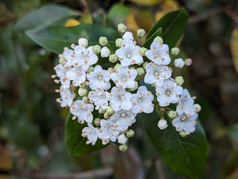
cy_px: 90
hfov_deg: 38.9
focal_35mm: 49
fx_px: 337
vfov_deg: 29.7
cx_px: 121
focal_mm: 6.81
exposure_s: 1/217
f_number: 1.85
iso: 221
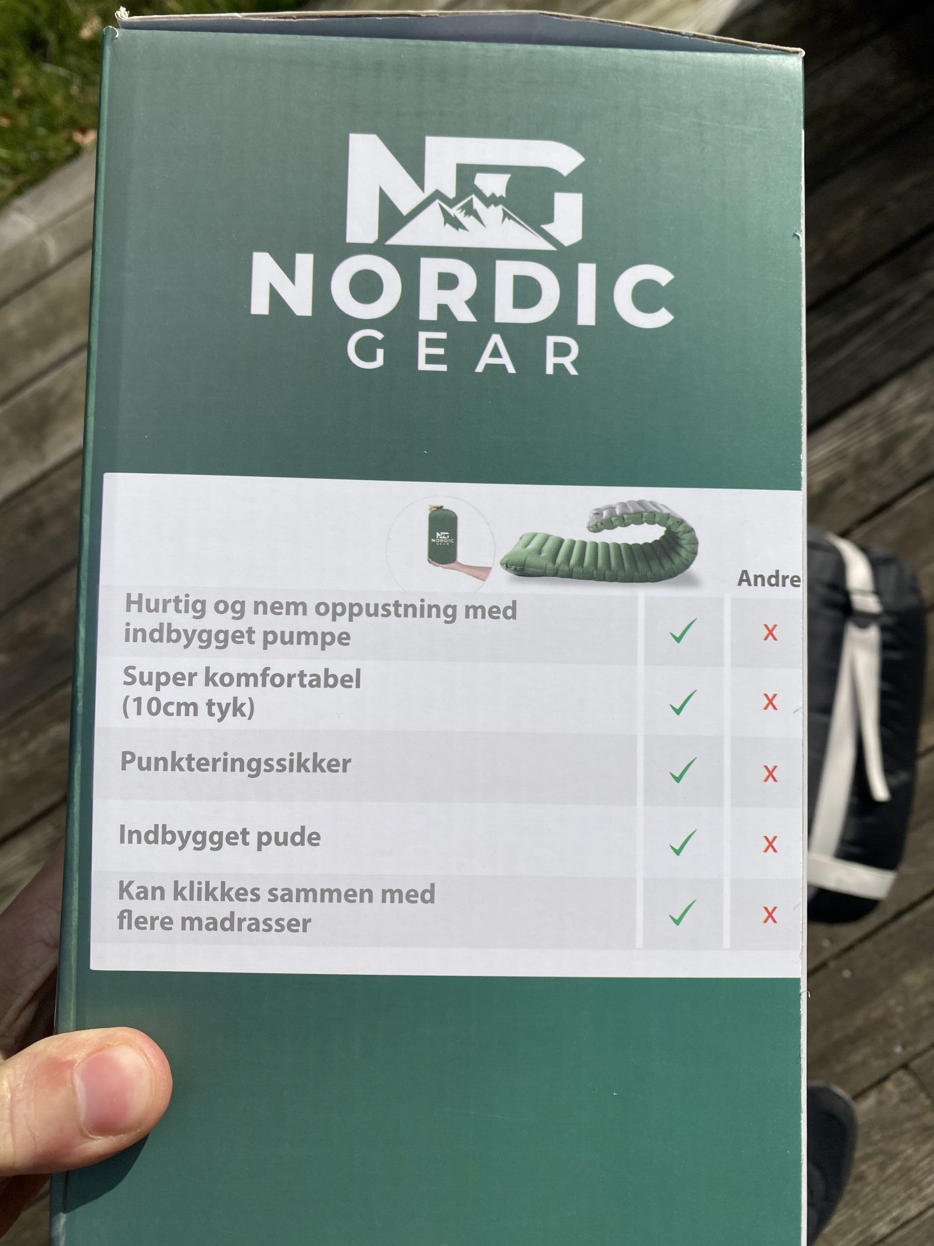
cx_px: 467
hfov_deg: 53.1
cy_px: 623
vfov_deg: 67.3
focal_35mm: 26
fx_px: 935
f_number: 1.8
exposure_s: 1/5495
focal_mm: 4.25
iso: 32
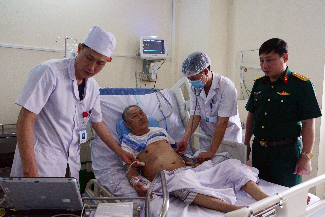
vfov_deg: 45.0
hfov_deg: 63.6
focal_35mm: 29
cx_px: 162
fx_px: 262
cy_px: 108
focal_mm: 29
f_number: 6.3
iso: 2500
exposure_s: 1/160
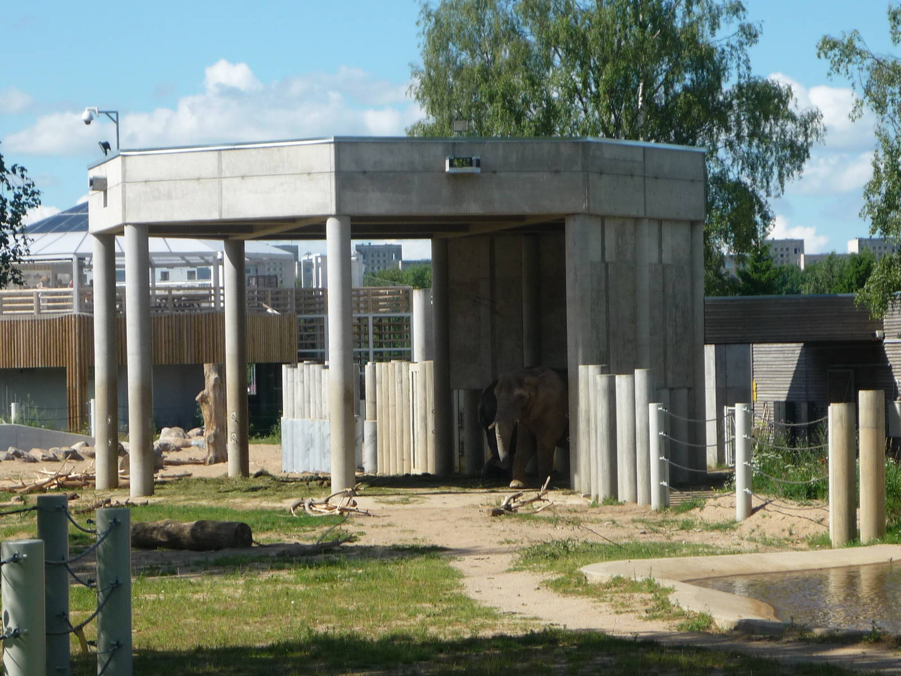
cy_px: 338
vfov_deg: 11.7
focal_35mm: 127
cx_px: 450
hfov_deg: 15.5
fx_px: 3306
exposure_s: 1/400
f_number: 5.1
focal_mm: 16.5
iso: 100
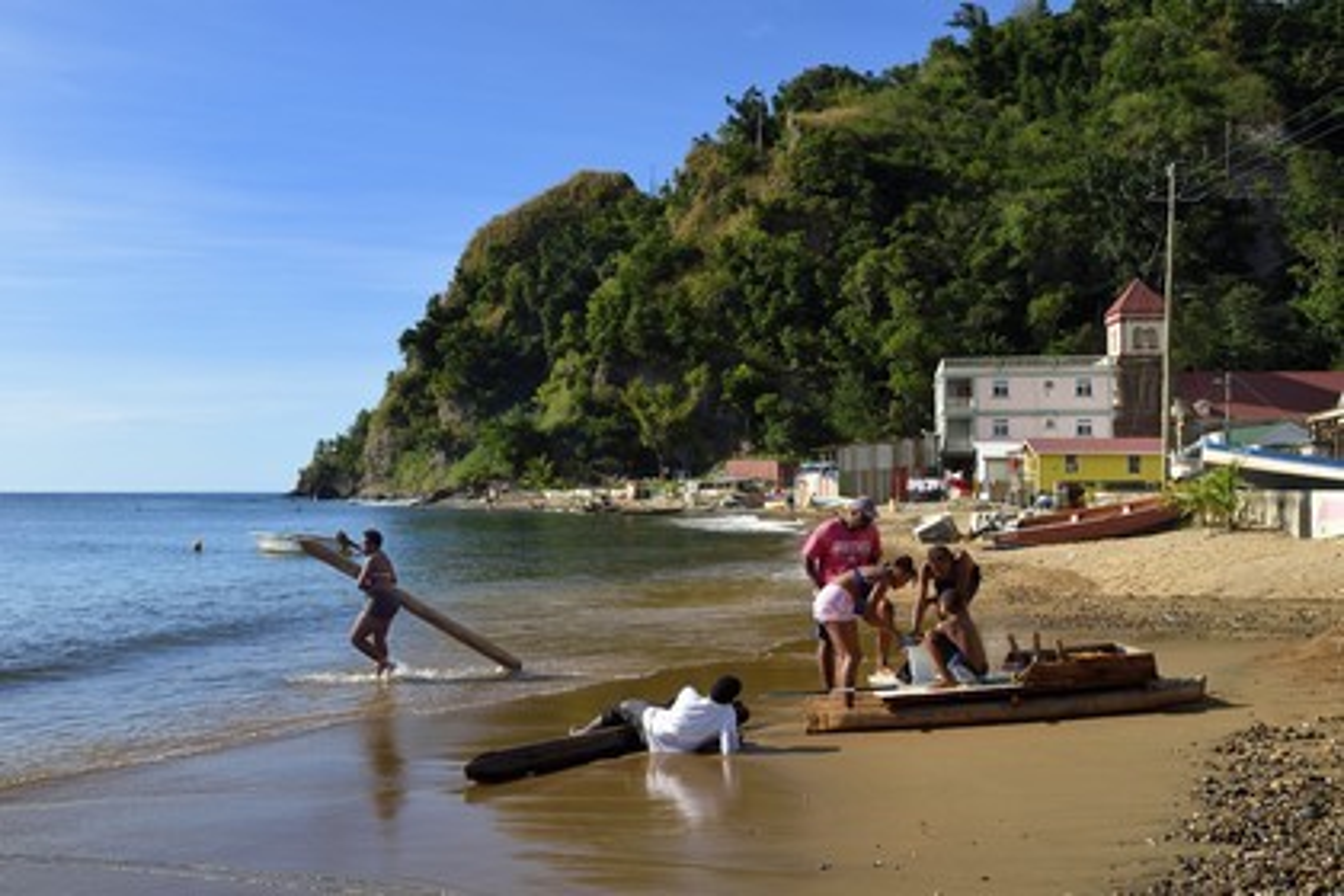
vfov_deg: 38.9
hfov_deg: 55.8
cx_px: 672
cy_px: 448
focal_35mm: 34
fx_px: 1269
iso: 200
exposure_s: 1/250
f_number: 13
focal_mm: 34
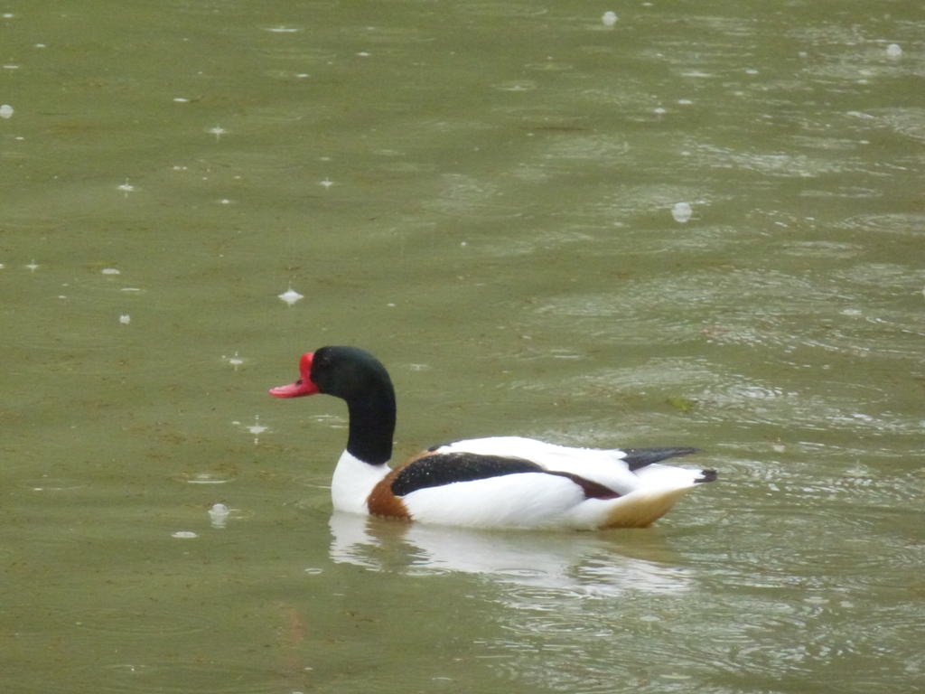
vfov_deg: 3.0
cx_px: 462
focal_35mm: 504
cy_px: 347
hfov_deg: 3.9
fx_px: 13468
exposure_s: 1/250
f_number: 5.9
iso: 640
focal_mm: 68.8
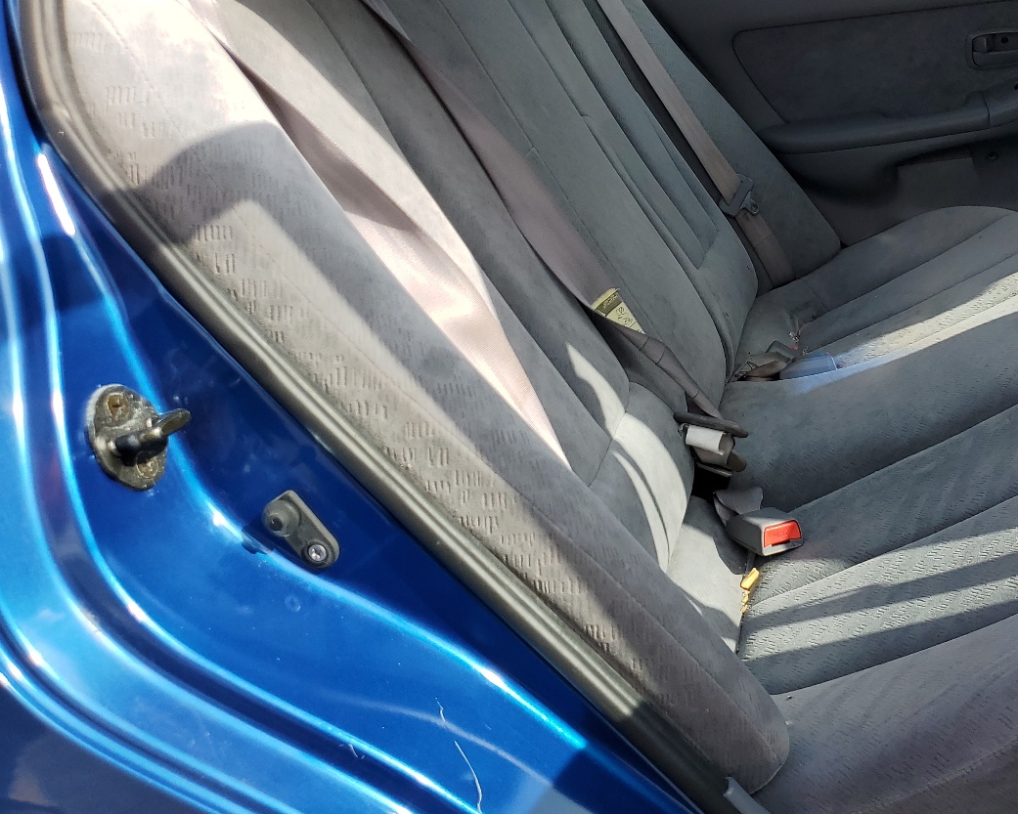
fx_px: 1175
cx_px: 758
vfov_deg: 38.0
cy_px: 306
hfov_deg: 45.3
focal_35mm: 39
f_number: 1.5
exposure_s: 1/1250
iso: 50
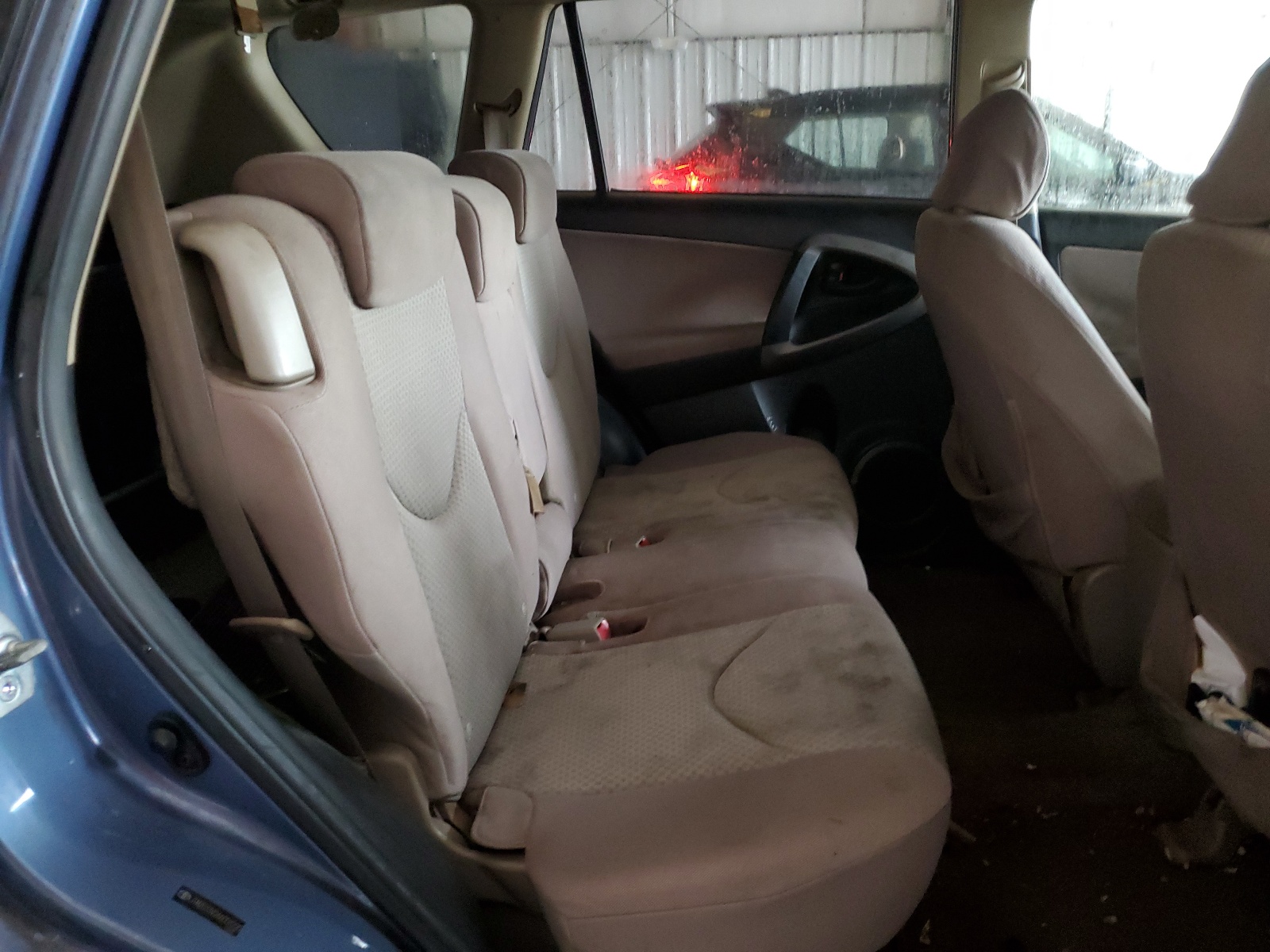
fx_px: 954
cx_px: 635
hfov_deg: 67.3
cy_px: 476
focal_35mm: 26
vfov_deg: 53.1
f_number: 1.5
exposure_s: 1/15
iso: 338
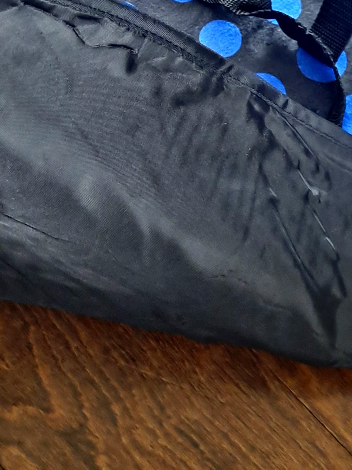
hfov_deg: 19.4
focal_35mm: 76
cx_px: 190
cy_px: 11
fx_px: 1030
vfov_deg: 24.6
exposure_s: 1/30
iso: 250
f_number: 2
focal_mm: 4.6
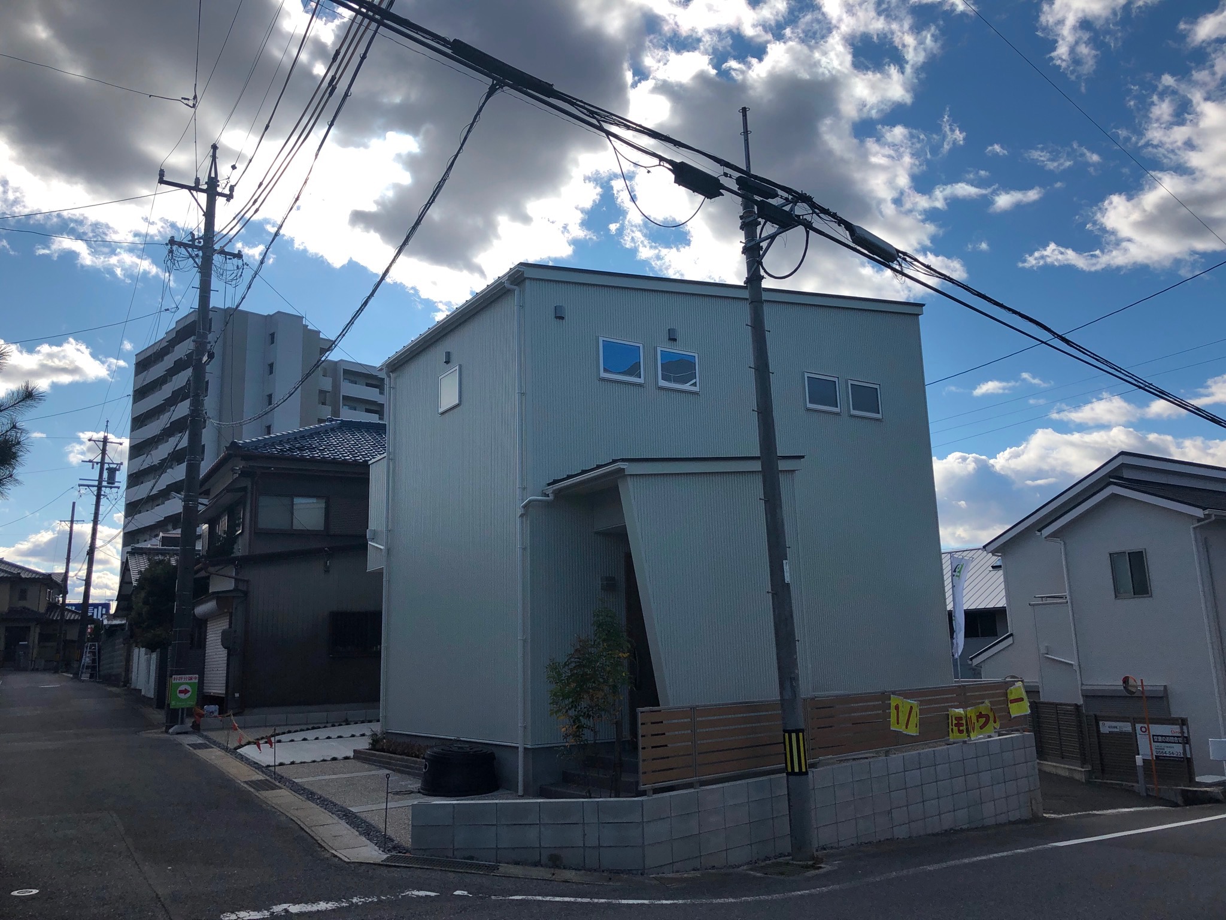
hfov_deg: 63.4
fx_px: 992
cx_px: 613
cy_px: 460
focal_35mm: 28
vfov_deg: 49.7
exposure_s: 1/3436
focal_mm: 3.99
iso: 20
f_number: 1.8
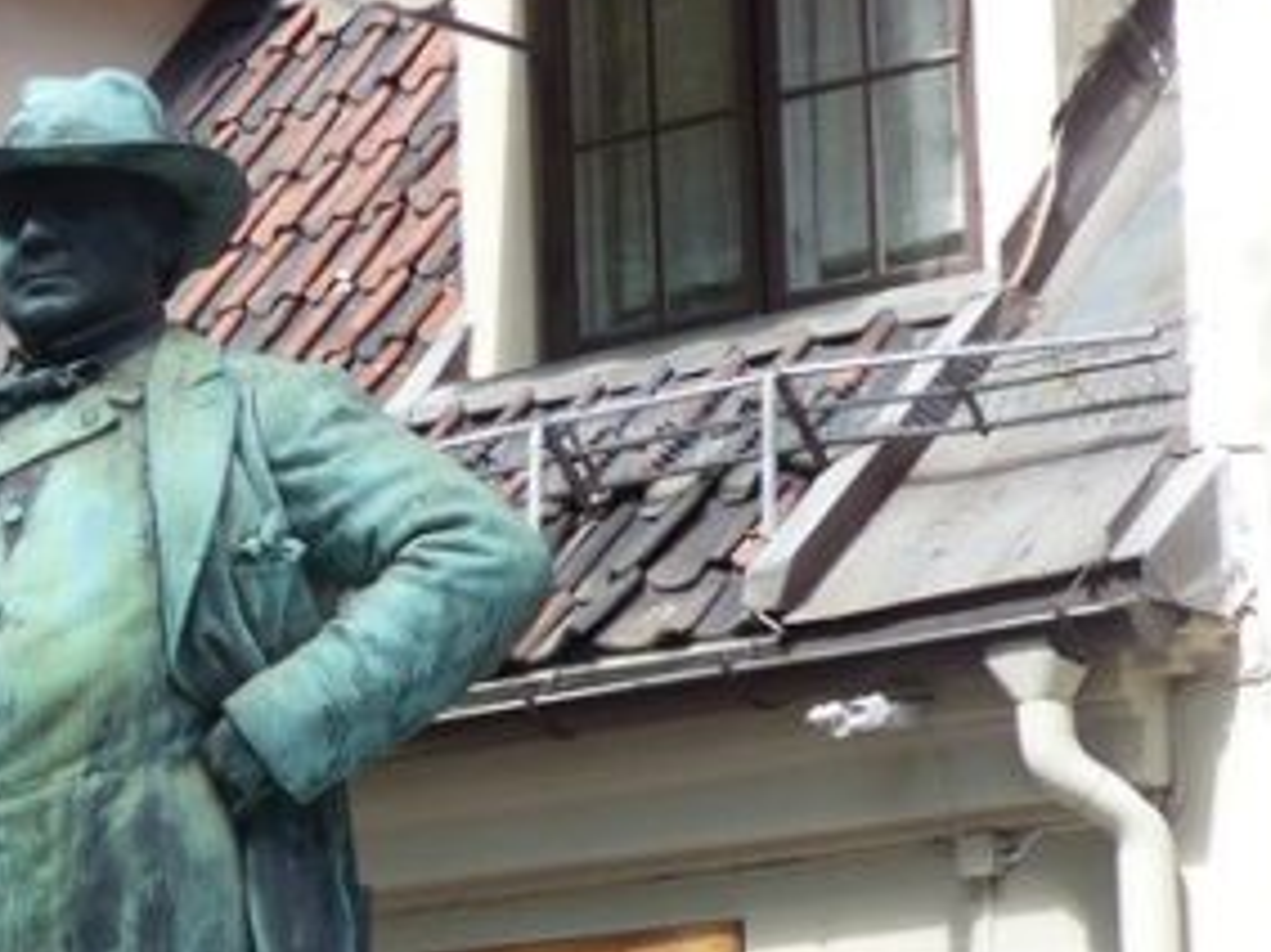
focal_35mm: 152
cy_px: 1028
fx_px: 5579
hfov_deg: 12.1
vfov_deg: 9.7
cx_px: -898
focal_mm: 7.6
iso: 100
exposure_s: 1/200
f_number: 4
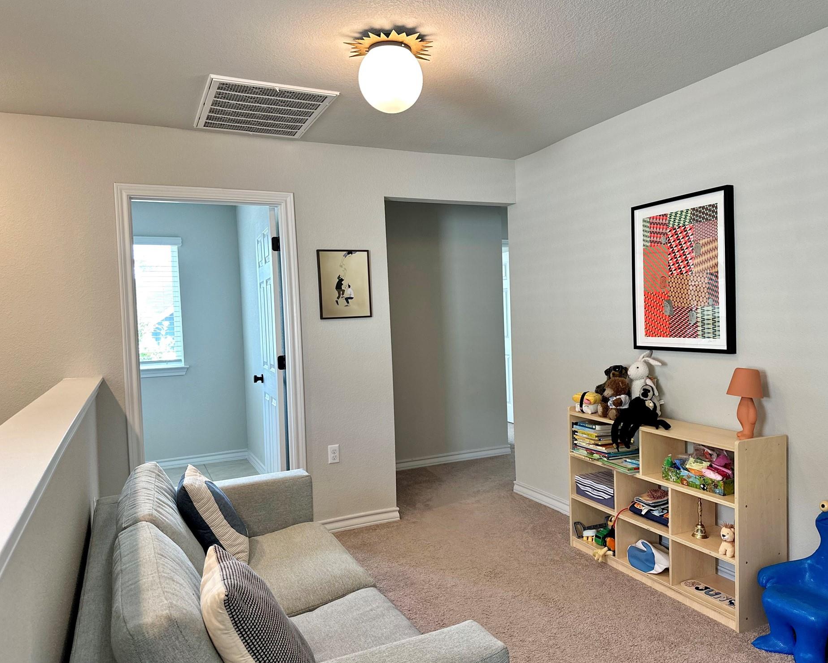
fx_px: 637
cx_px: 452
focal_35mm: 26
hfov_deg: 65.9
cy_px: 331
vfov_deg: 54.9
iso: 200
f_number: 1.78
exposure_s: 1/120
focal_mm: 6.86
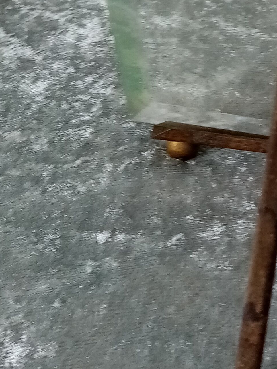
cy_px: -71
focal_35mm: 84
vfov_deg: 21.6
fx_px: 896
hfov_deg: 16.8
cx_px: 340
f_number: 1.8
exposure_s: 1/33.3
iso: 104
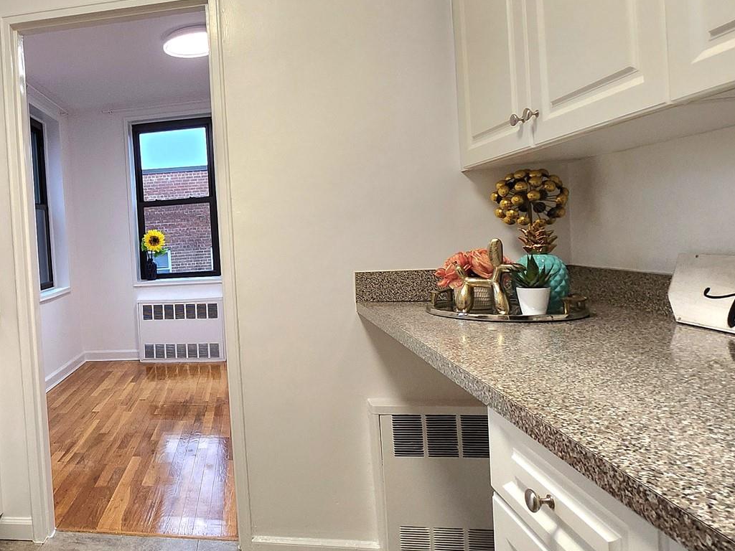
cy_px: 246
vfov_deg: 53.0
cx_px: 103
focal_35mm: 26
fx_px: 552
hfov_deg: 59.4
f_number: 2.2
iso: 125
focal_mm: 1.74
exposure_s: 1/60.2
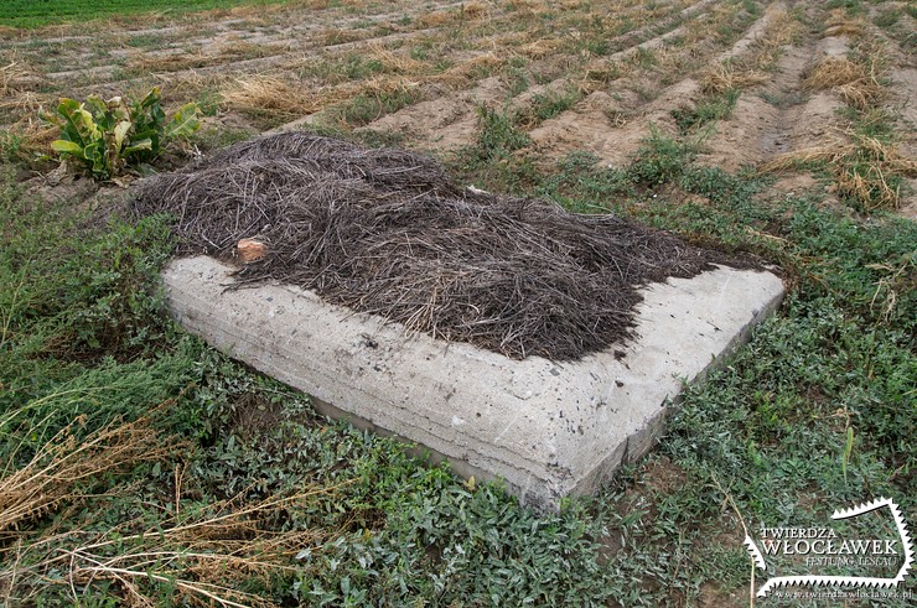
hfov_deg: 62.0
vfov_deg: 43.5
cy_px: 304
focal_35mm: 30
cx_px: 458
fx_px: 763
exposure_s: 1/800
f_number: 5.6
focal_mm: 20
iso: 400
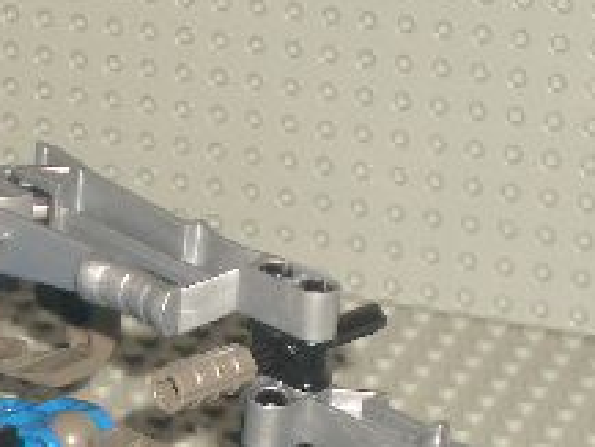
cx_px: 0
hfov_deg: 10.7
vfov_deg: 8.1
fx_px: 3147
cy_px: 472
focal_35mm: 183
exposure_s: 1/60
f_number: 3.5
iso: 100
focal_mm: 10.2
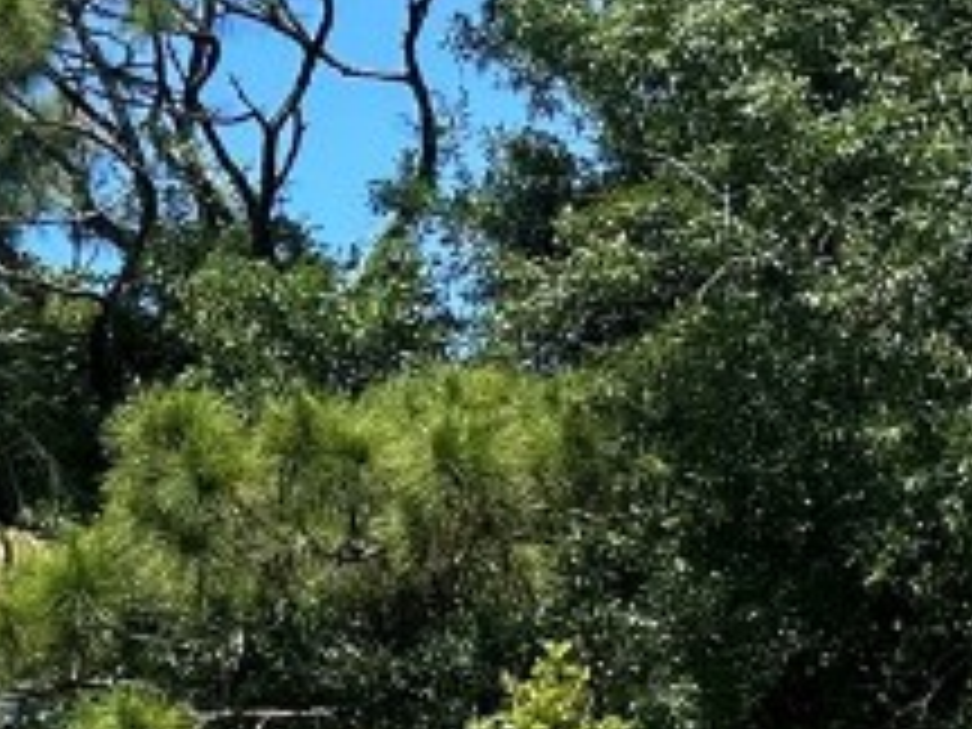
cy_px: 814
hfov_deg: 13.6
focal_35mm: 114
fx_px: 3201
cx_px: -1215
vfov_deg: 12.7
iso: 80
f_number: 1.78
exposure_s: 1/2591
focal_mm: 6.86
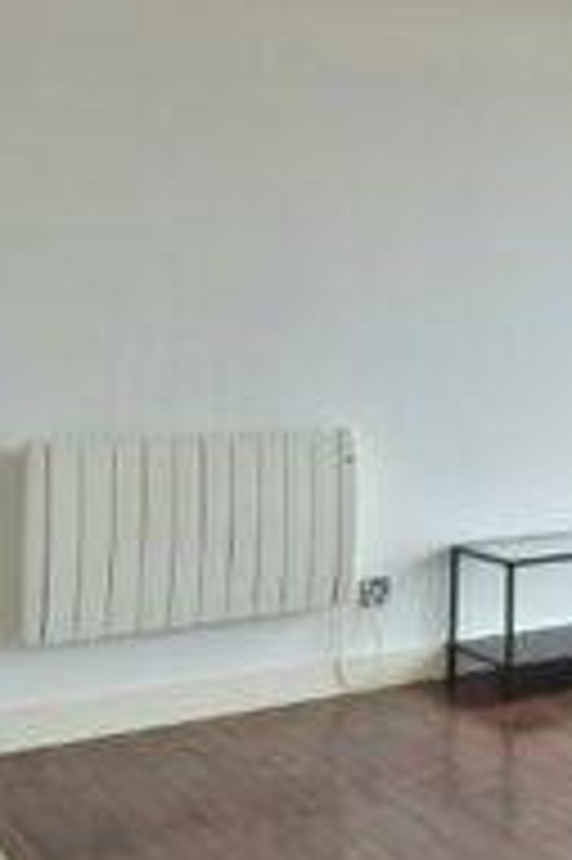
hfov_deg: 20.2
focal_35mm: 55
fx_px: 1313
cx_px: 919
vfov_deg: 36.0
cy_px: 295
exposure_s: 1/200
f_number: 10
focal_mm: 10
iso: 400
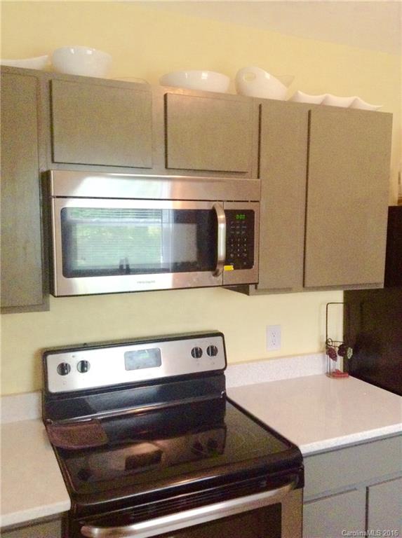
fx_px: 513
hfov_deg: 42.8
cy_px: 269
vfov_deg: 55.4
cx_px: 201
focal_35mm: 33
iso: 250
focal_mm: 3.3
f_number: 2.4
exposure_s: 1/25
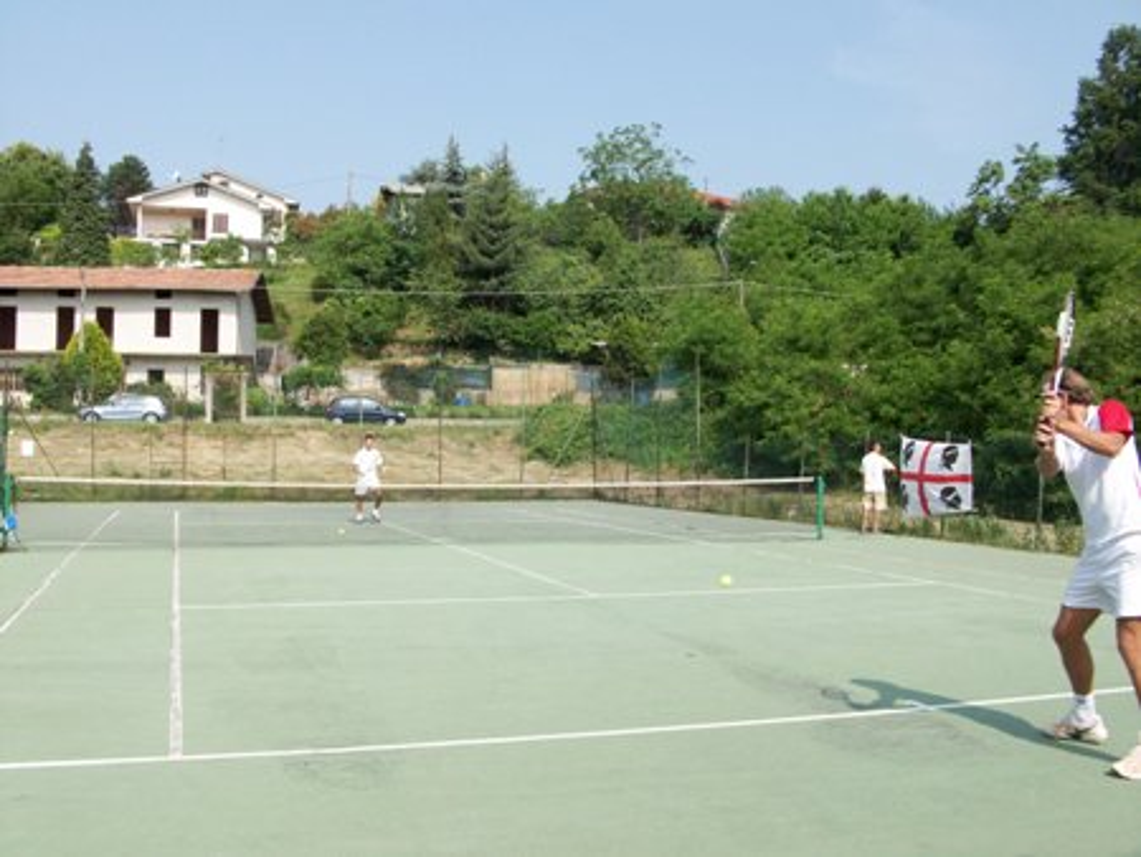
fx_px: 1121
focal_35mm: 34
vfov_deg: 41.8
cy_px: 428
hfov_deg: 53.9
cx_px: 570
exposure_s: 1/245
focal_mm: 5.7
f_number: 5.5
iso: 64
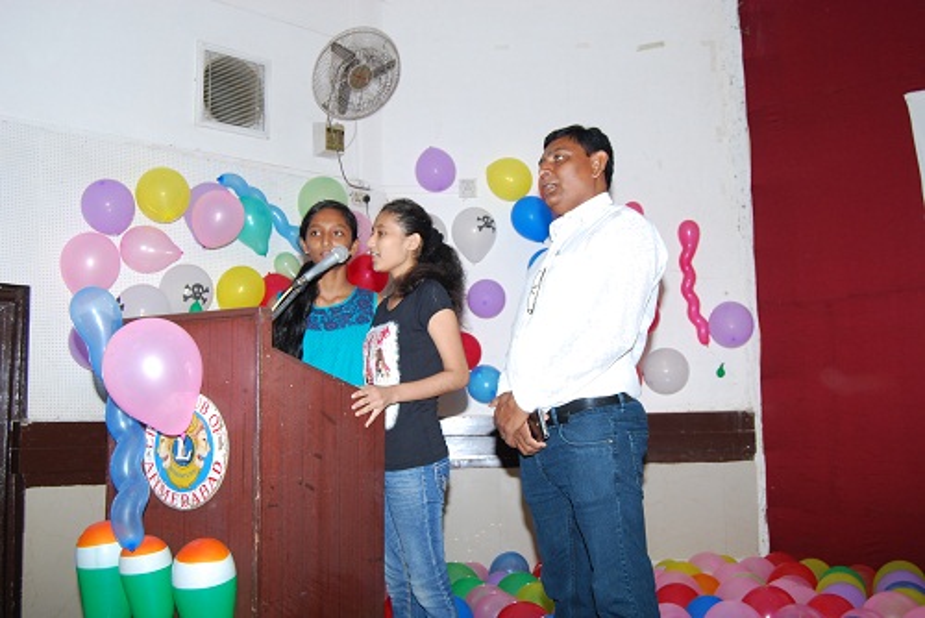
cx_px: 462
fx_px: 1003
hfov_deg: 49.5
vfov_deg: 34.3
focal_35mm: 39
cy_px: 309
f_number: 6.3
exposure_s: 1/100
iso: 400
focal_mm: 26
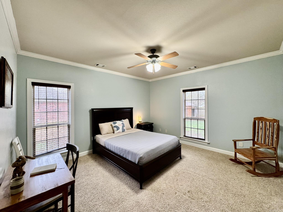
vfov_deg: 85.7
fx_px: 114
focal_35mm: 14
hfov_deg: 102.1
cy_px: 106
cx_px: 142
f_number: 2.2
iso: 250
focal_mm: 2.22
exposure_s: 1/60
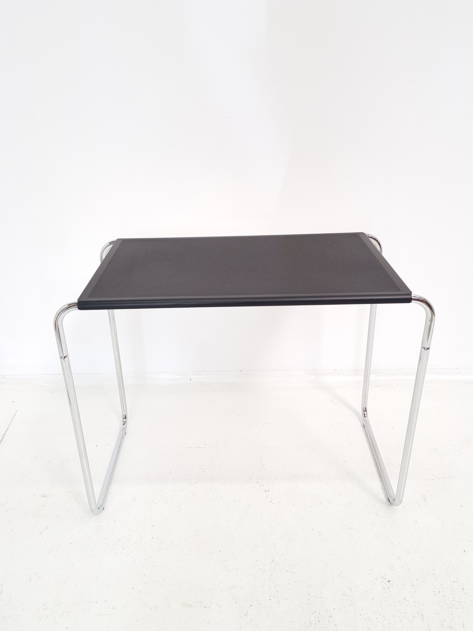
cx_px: 236
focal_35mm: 26
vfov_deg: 67.3
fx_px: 474
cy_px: 316
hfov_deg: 53.1
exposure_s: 1/50
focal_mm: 4.2
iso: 160
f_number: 1.7
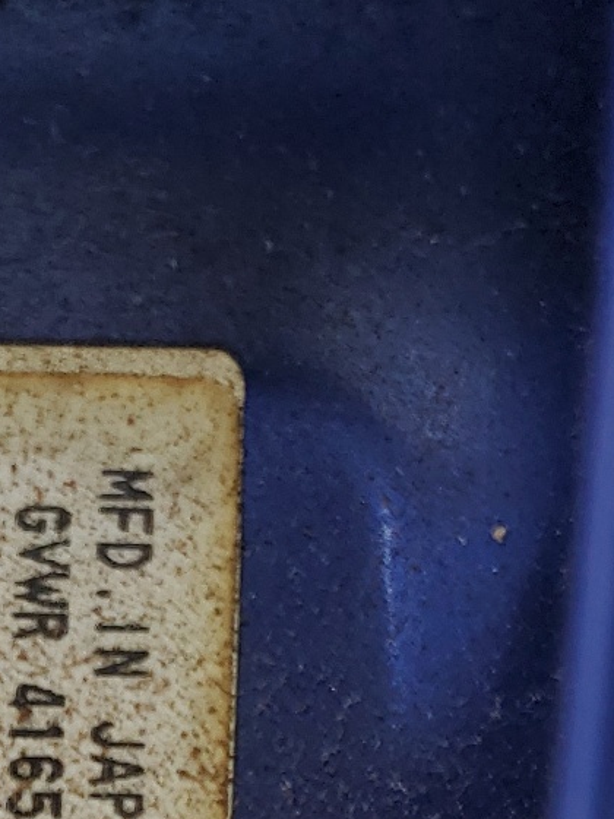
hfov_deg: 14.3
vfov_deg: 17.6
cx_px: -202
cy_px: 1273
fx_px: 2341
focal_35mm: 99
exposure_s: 1/233
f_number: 1.5
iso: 50
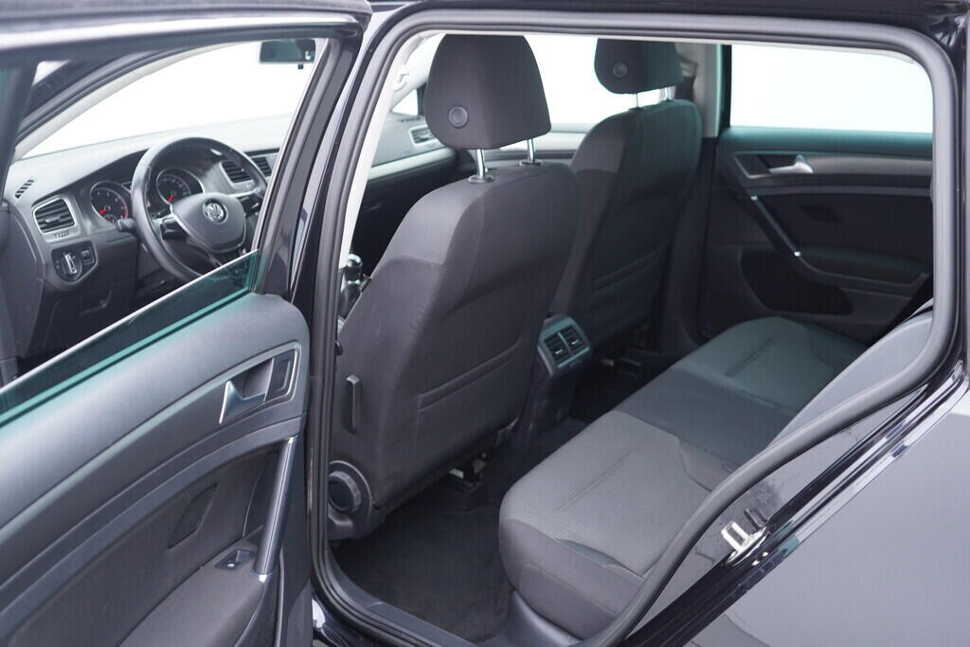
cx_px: 485
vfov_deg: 36.9
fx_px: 970
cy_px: 324
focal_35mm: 36
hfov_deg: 53.1
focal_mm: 24
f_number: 2.8
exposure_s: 1/40
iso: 320
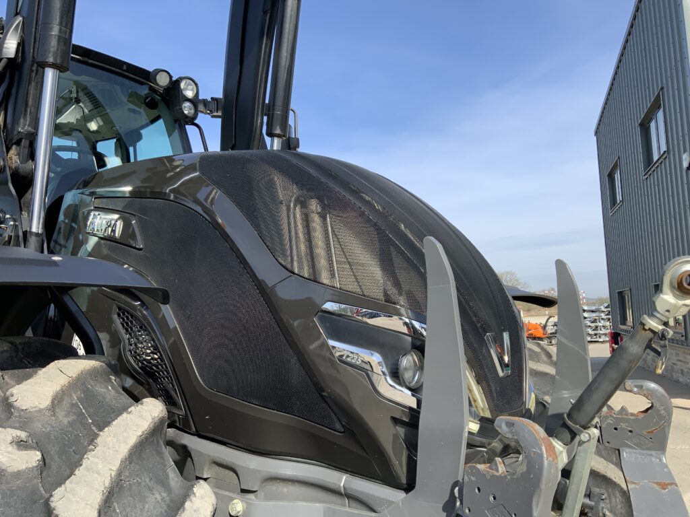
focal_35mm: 29
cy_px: 258
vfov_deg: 48.2
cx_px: 345
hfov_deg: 61.7
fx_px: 578
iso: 16
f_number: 1.8
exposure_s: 1/1221
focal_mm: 3
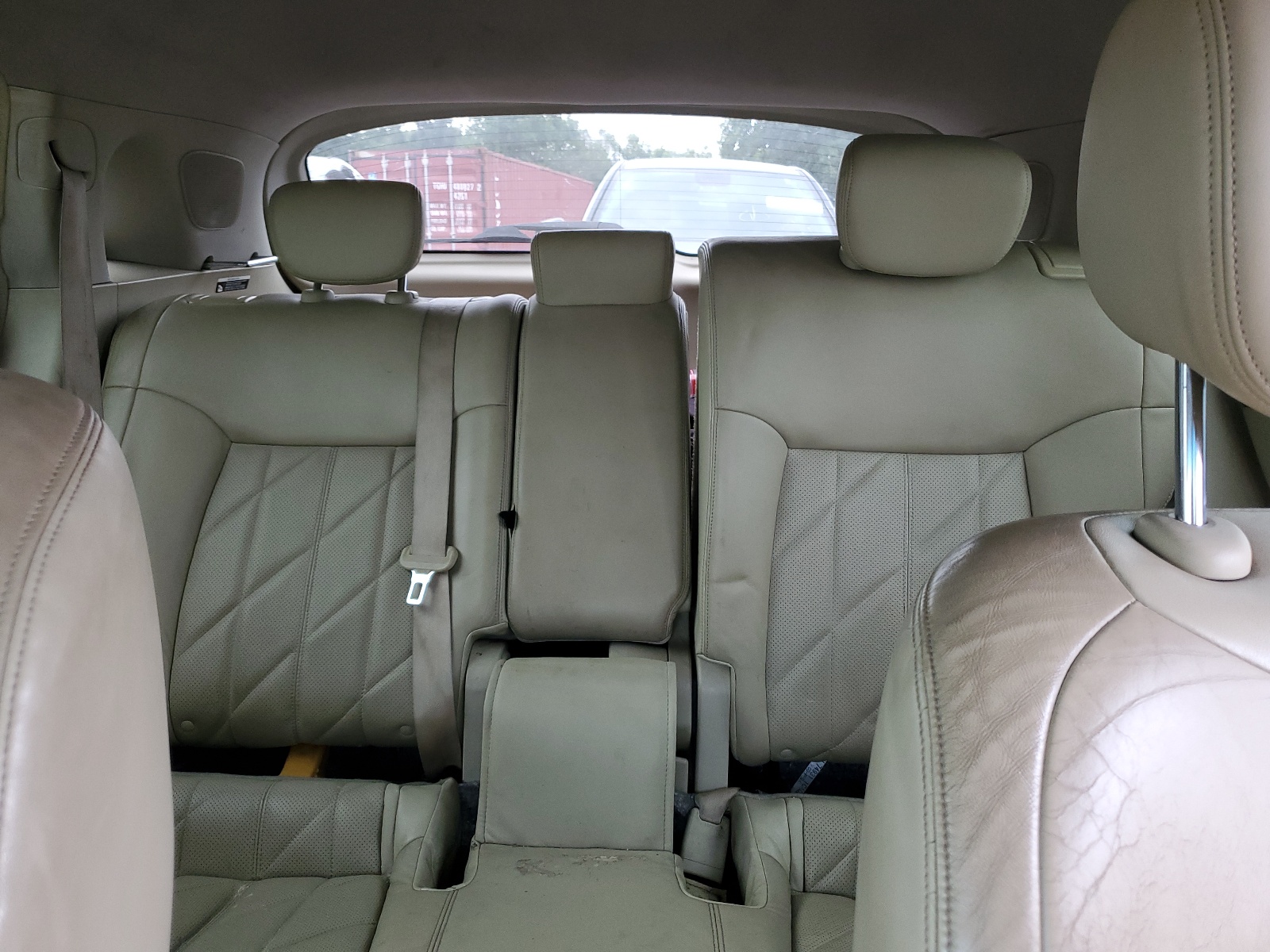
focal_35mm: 26
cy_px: 476
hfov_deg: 67.3
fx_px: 954
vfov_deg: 53.1
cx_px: 635
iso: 93
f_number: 1.5
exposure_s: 1/120
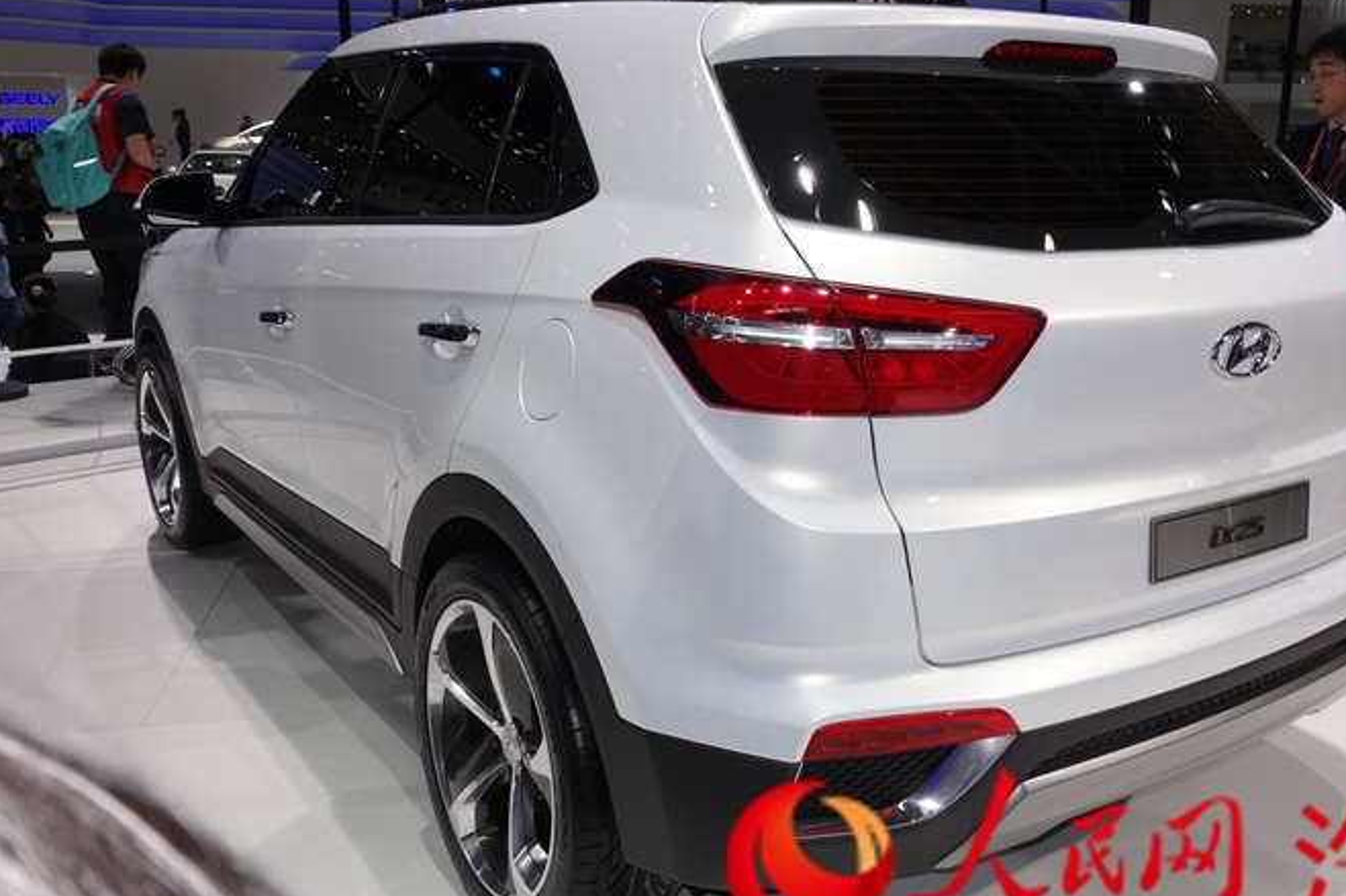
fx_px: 1271
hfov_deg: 55.6
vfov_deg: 38.9
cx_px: 776
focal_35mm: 34
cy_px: 448
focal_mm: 10.4
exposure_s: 1/100
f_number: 5.6
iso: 125
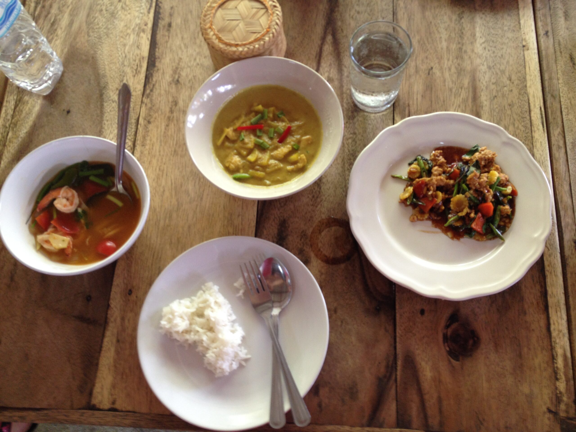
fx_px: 582
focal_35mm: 35
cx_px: 288
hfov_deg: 52.6
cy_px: 216
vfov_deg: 40.7
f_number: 2.4
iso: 80
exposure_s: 1/20
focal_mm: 4.28
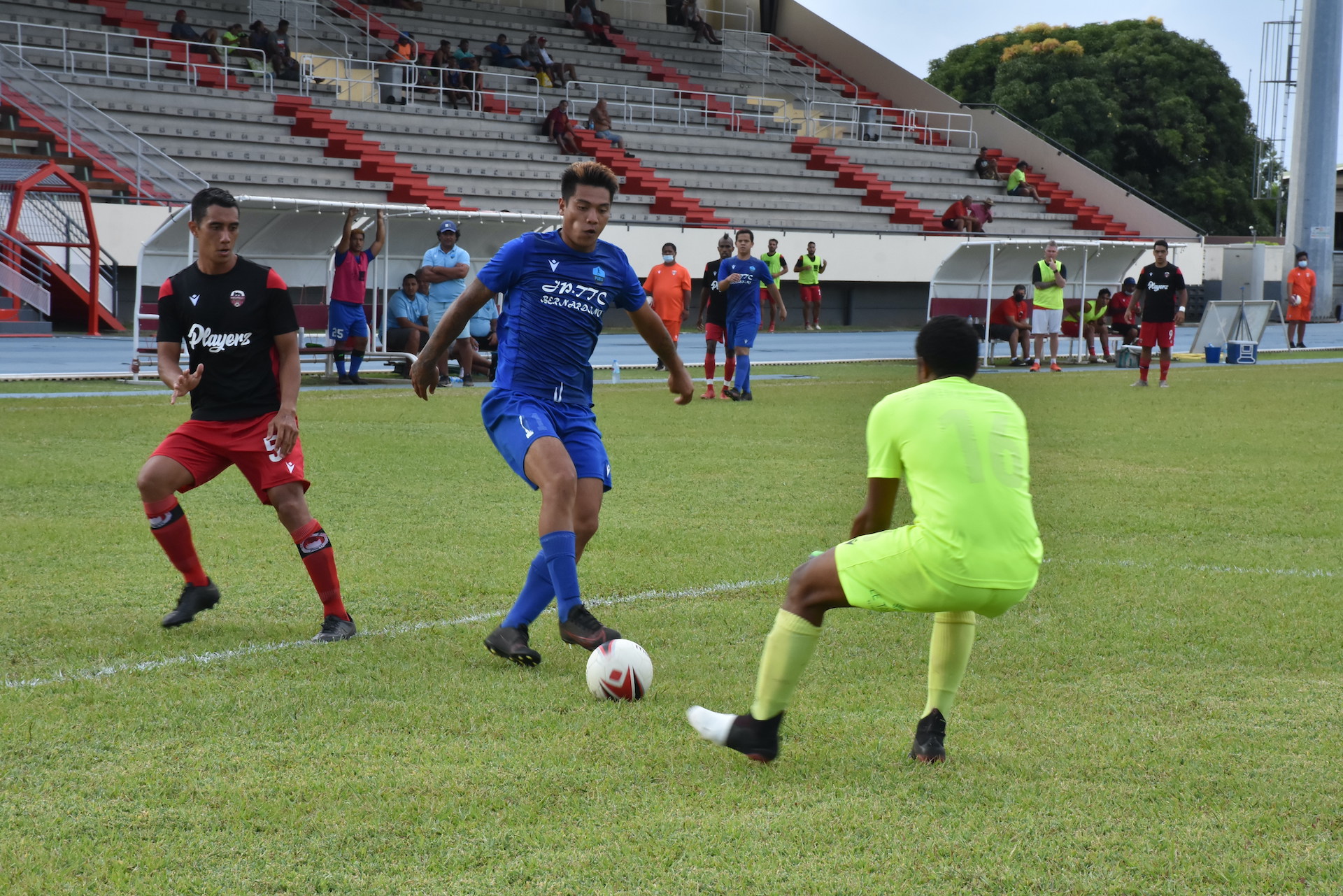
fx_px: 4757
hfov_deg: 16.1
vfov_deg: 10.8
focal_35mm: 128
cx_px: 672
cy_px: 448
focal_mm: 85
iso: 800
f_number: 13
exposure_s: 1/320
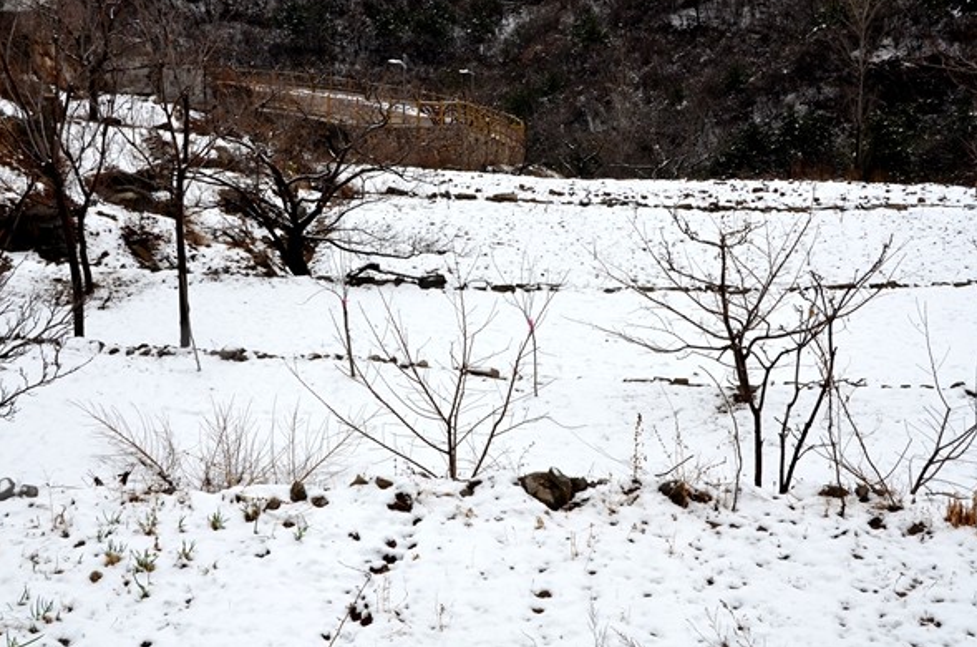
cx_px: 484
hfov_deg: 37.3
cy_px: 321
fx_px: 1449
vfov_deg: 25.2
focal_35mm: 54
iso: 400
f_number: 13
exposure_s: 1/750
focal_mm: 35
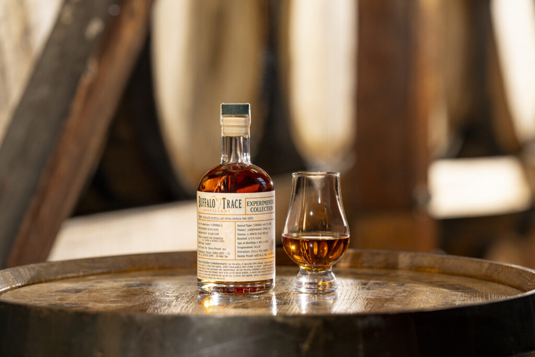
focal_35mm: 144
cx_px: 268
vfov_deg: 9.5
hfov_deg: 14.2
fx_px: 2140
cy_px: 178
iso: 1000
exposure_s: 1/80
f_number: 4
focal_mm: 144
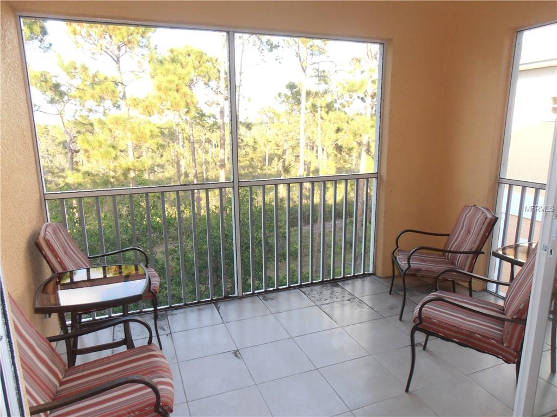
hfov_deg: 71.6
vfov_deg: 56.8
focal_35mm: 24
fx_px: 386
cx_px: 278
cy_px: 208
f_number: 3
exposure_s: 1/60
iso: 80
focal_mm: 4.2
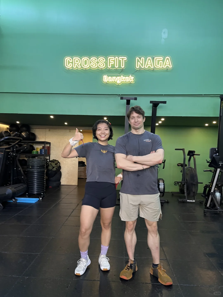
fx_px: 223
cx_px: 112
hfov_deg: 53.1
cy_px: 148
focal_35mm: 26
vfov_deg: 67.3
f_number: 1.6
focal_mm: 5.1
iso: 320
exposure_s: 1/50
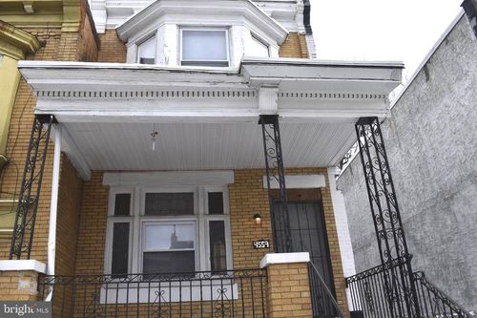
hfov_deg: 61.9
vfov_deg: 43.6
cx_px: 238
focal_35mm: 30
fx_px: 397
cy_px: 159
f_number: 8
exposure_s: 1/250
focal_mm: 20
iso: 140
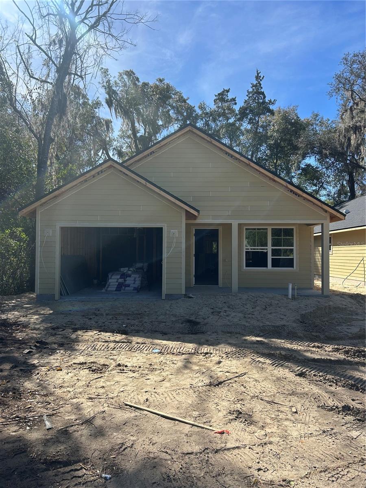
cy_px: 244
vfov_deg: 67.3
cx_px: 183
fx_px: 367
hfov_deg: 53.1
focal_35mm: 26
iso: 50
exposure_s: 1/3257
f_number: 1.5
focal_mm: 5.7
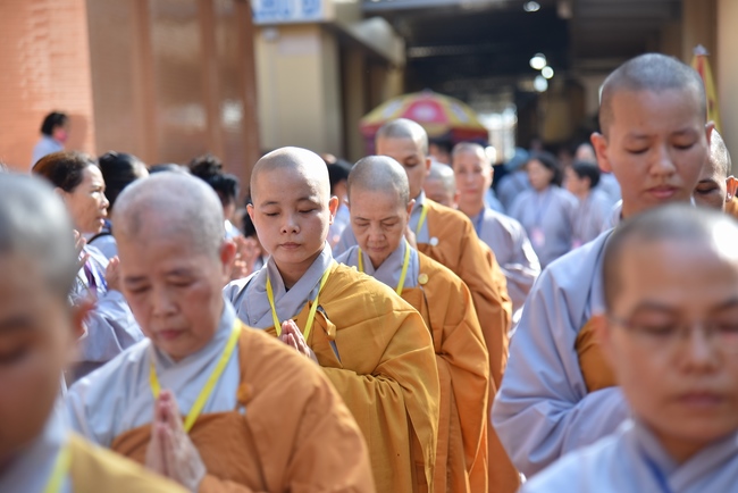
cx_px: 369
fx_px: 2153
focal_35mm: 105
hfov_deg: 19.4
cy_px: 246
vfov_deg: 13.1
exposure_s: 1/160
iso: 125
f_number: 4
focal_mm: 105
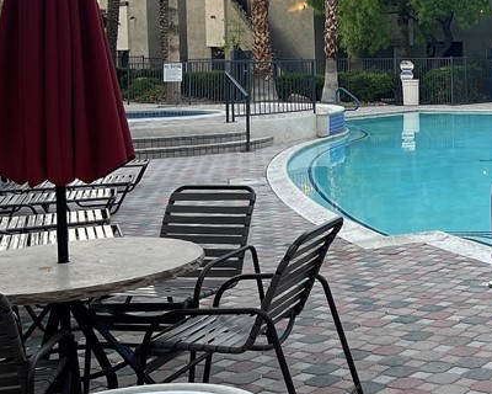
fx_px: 946
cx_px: 568
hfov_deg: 26.4
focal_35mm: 65
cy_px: 89
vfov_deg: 23.2
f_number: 1.6
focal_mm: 5.1
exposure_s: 1/122
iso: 32
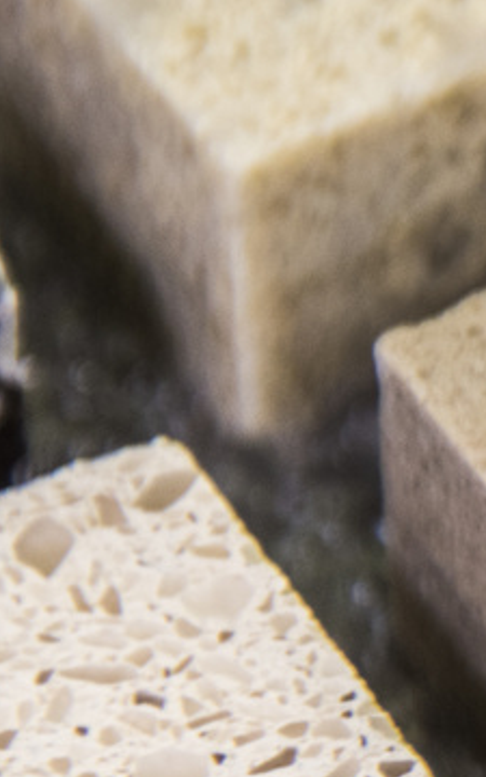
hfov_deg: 0.8
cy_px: 522
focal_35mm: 1699
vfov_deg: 1.2
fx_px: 36005
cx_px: 1892
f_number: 5.6
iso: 200
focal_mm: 300
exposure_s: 1/60
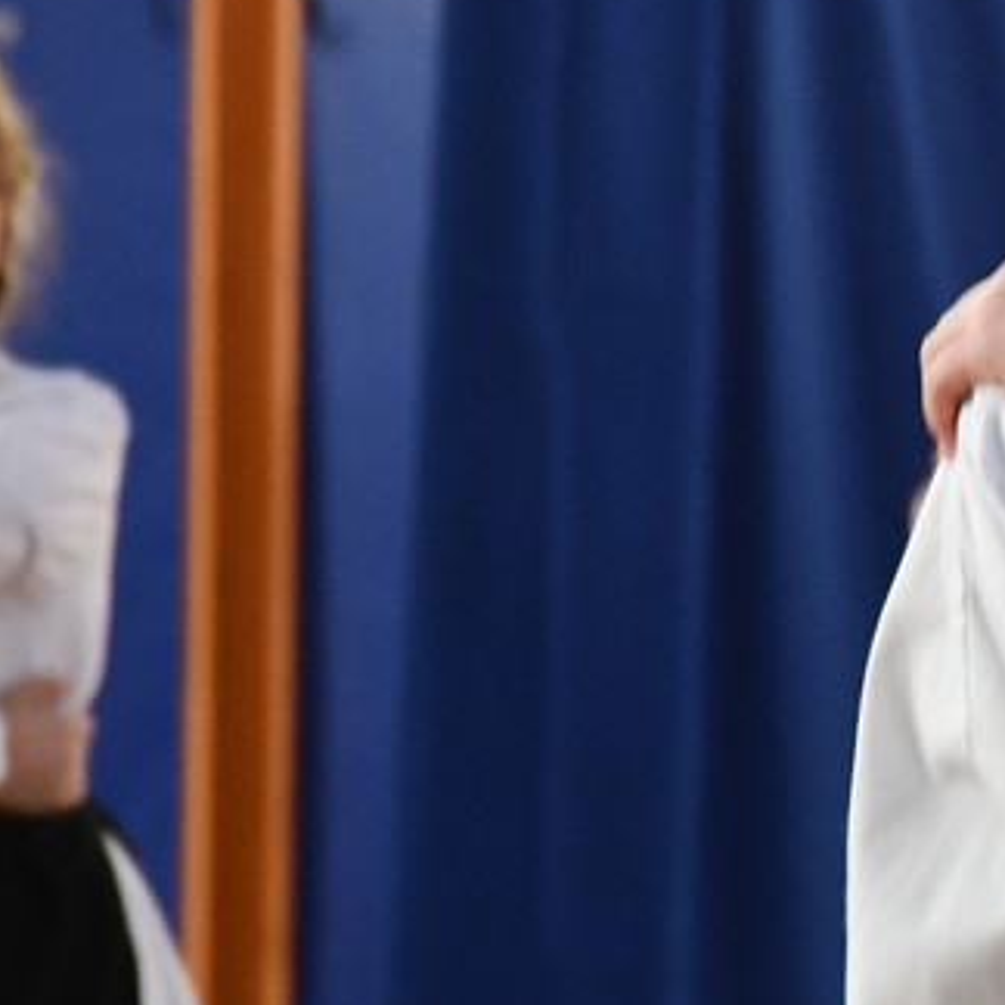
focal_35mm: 658
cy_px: 219
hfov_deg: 2.7
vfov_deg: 2.7
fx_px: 21613
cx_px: 1582
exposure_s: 1/125
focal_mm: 105
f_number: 5.6
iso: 1800
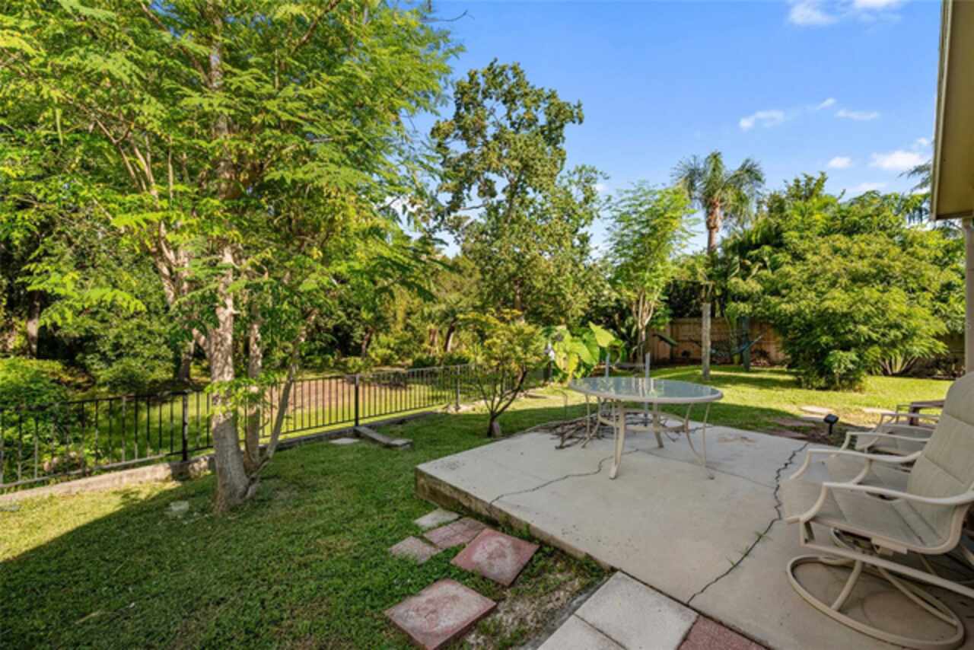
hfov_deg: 104.2
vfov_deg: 81.2
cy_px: 325
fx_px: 379
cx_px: 487
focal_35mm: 14
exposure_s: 1/500
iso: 250
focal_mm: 14
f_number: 6.3
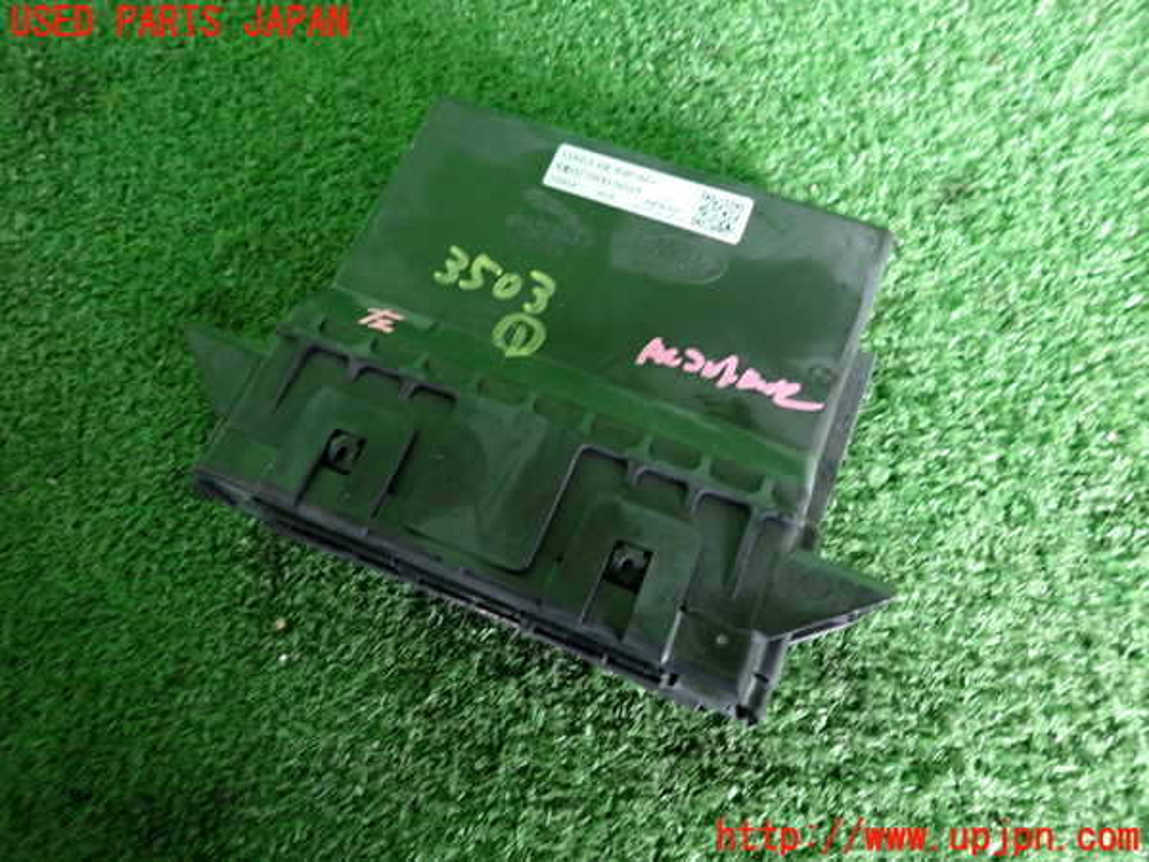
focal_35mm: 25
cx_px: 574
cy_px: 431
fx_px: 830
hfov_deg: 69.4
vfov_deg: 54.9
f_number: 2
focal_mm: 4.5
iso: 500
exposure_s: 1/30
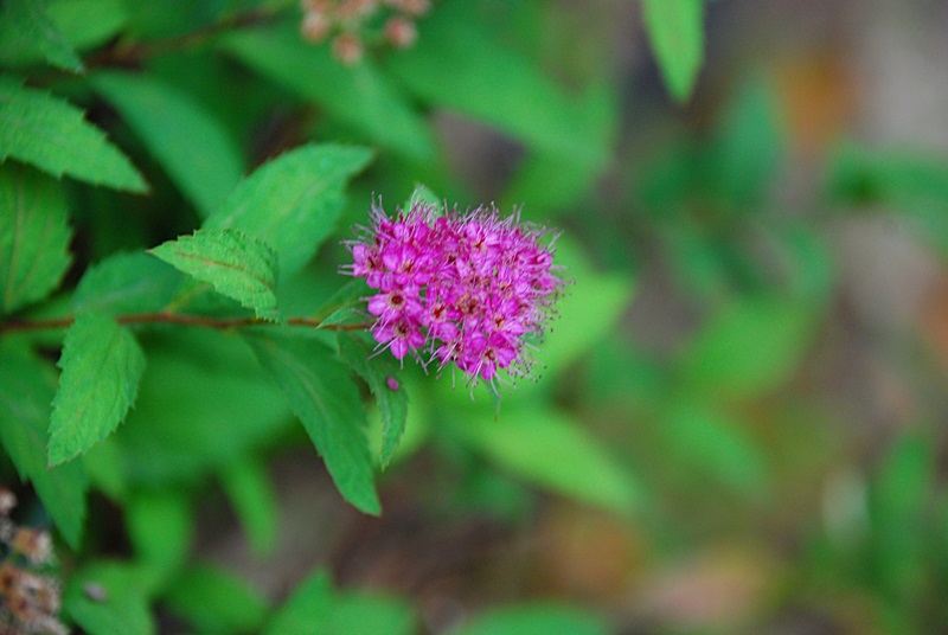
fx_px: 5340
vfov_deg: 6.8
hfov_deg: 10.1
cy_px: 318
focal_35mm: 202
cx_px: 474
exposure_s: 1/40
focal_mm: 135
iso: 400
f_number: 5.6
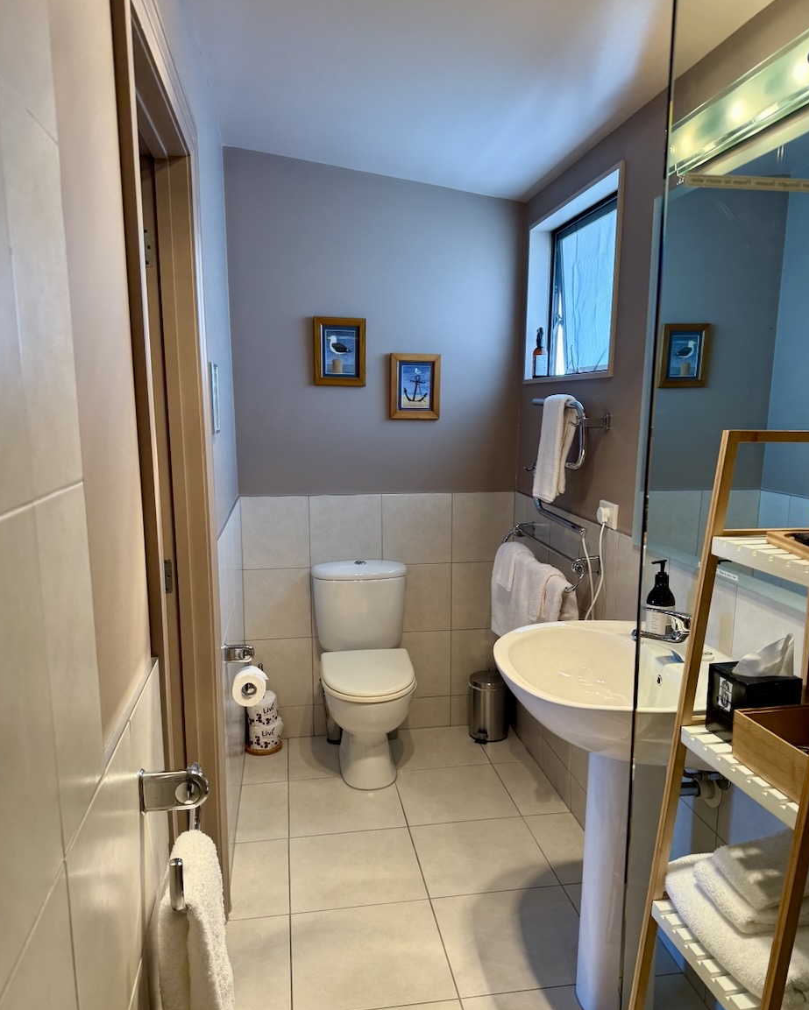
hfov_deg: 54.9
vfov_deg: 65.9
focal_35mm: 26
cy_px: 556
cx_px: 410
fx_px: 778
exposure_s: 1/100
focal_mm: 6.76
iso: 64
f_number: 1.78
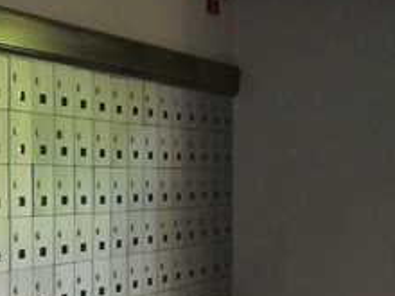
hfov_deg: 13.5
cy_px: 400
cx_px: -307
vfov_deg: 11.0
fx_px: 1495
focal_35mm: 131
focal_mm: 6.3
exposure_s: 1/60
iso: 400
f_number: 3.1
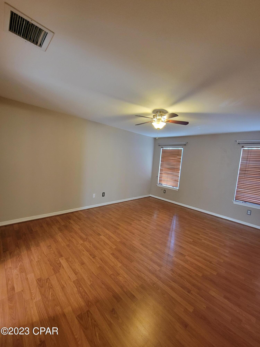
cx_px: 130
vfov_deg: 106.2
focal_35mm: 13
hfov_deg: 89.9
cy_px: 174
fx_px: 130
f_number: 2.2
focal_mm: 2.2
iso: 400
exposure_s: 1/30
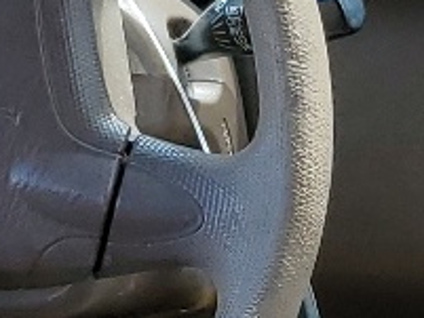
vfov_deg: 7.0
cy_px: 607
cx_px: 783
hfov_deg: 9.1
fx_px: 2537
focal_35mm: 207
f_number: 1.5
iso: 50
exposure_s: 1/476
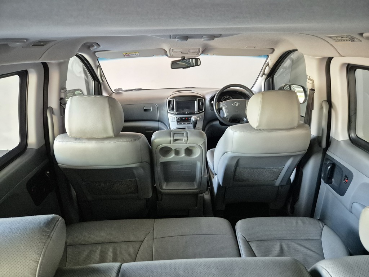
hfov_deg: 73.9
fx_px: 245
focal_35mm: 23
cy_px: 138
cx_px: 184
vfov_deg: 58.9
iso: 2500
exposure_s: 1/100
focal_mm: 5.4
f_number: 1.8
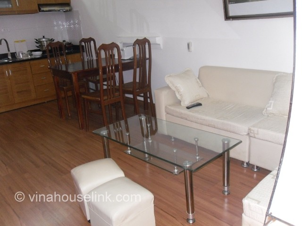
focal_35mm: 35
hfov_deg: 52.6
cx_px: 151
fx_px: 305
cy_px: 113
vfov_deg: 40.7
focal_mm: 6.3
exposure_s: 1/45
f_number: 3.5
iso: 400
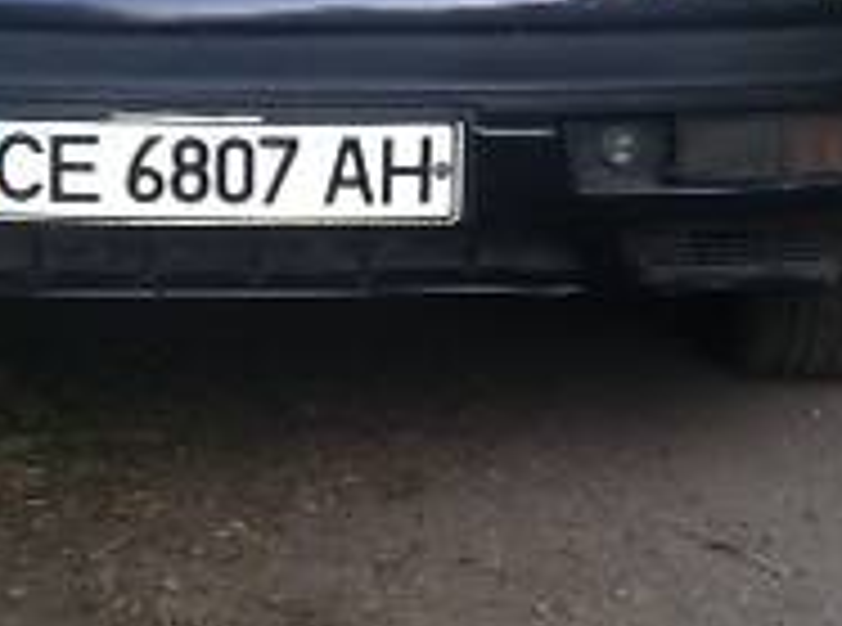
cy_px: -207
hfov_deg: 16.4
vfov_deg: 11.9
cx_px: 315
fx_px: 2910
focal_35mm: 120
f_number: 2.8
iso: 80
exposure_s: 1/120
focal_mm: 3.9
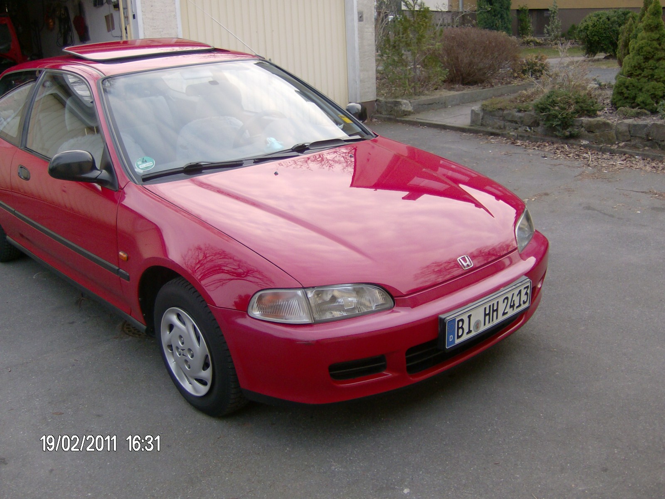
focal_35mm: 36
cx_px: 332
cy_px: 250
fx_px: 692
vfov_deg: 39.7
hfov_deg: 51.4
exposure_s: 1/98.2
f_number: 2.8
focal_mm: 6
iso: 100
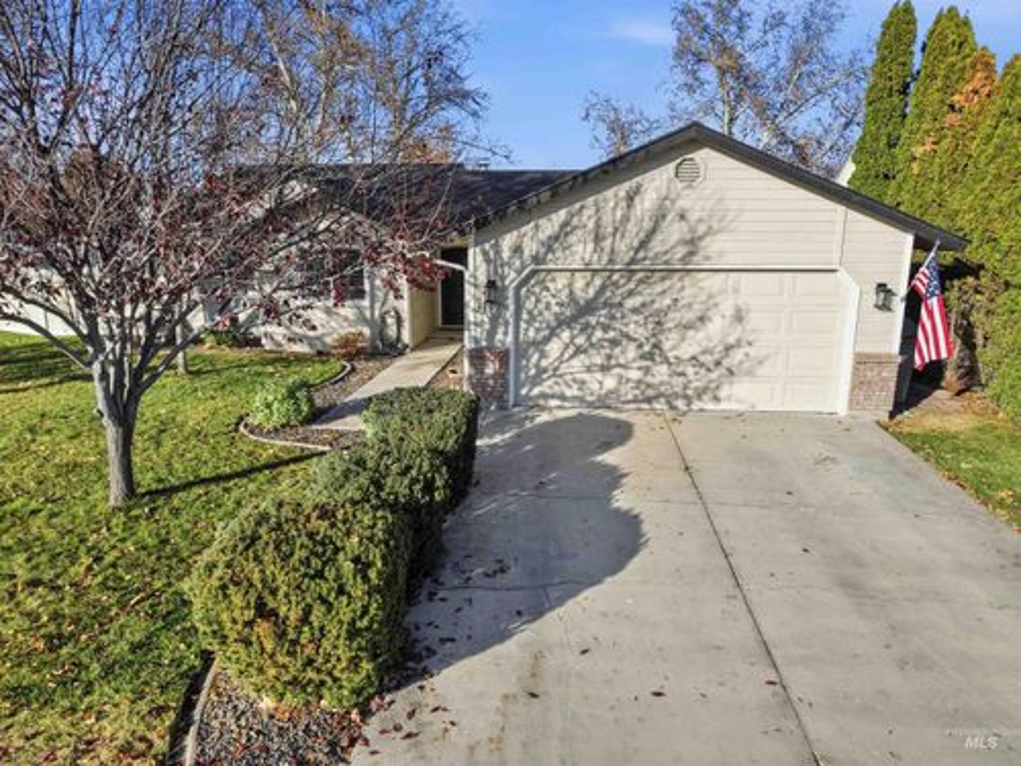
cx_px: 510
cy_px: 383
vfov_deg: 56.8
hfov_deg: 71.6
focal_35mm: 24
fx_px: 708
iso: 200
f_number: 1.8
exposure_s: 1/5000
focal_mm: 8.7
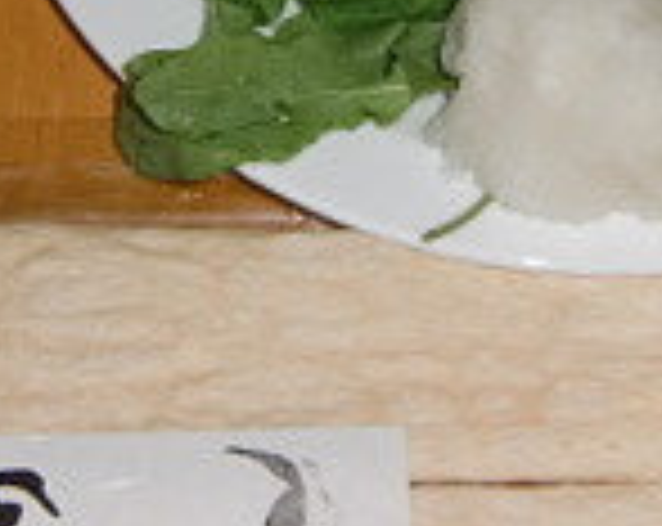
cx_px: 272
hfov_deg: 18.8
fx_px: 1994
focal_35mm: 102
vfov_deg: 14.9
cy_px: 40
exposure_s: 1/30
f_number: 3.6
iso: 64
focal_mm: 6.1
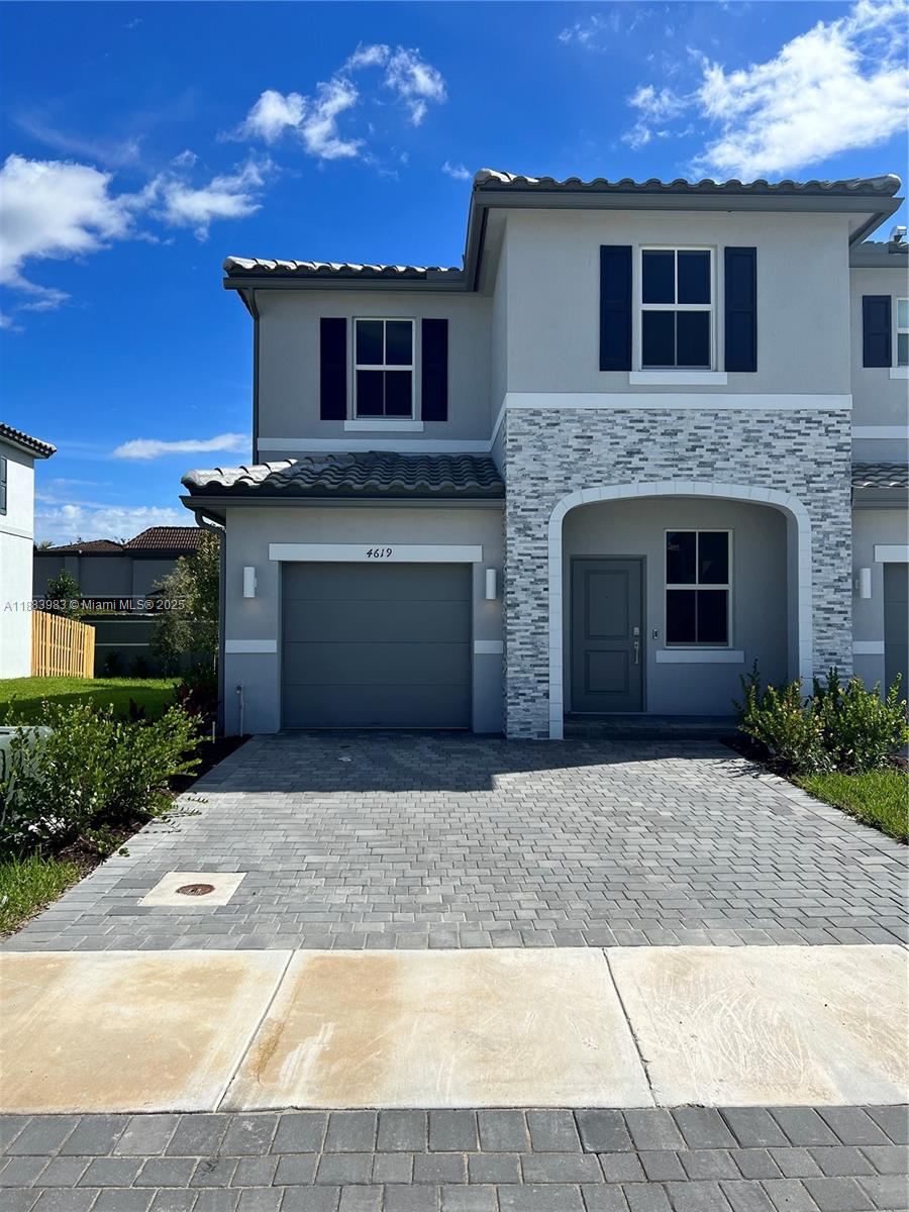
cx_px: 454
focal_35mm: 26
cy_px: 606
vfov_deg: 67.3
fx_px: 910
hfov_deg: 53.1
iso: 50
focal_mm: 5.7
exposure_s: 1/7463
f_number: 1.5
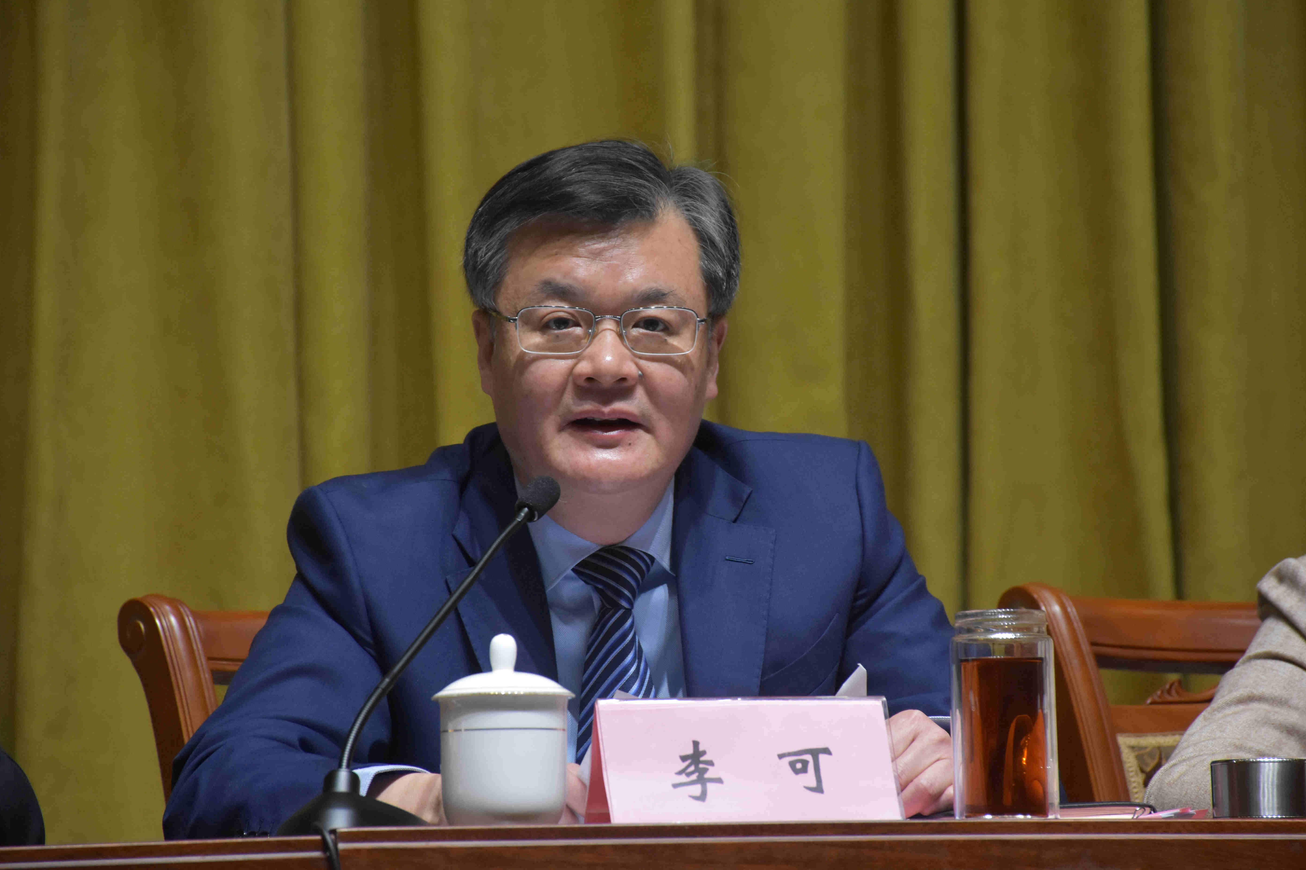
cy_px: 443
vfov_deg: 6.1
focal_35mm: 225
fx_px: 8162
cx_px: 674
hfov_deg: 9.1
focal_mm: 140
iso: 2200
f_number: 5.6
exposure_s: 1/250
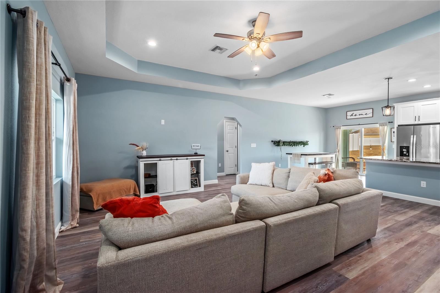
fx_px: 183
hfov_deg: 100.4
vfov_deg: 77.3
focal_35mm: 15
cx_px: 220
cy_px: 146
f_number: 9
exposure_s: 1/5
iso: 250
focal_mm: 10
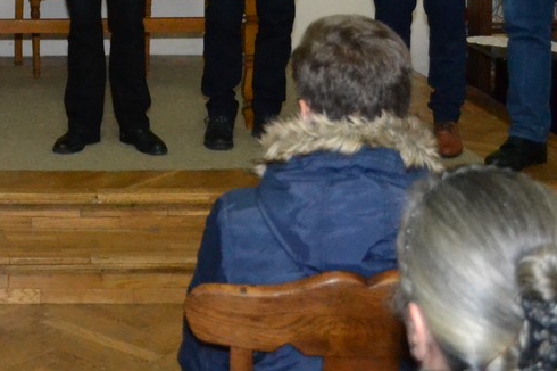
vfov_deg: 14.4
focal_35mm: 91
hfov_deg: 21.4
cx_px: -39
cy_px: -101
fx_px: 1407
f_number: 4
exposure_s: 1/60
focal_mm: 22
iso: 3200
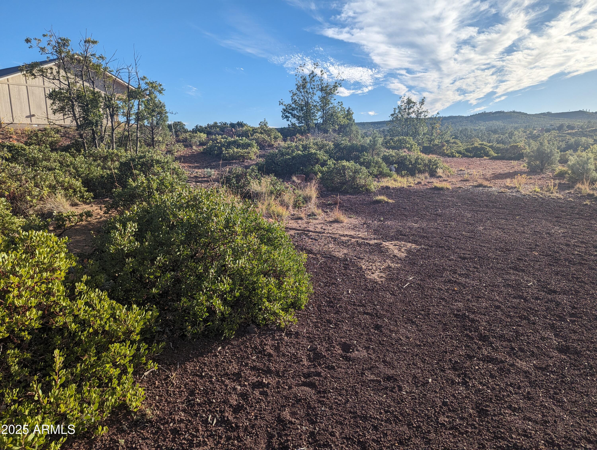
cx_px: 298
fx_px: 414
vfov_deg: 56.9
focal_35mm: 24
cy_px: 225
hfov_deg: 71.5
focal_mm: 6.81
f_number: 1.85
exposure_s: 1/2137
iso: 42
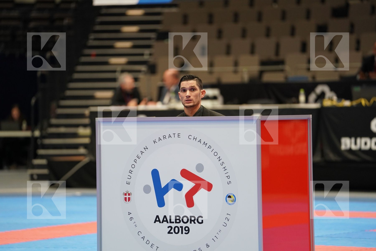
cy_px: 126
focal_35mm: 200
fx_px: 2089
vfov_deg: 6.9
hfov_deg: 10.3
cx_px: 188
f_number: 2.8
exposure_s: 1/500
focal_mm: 200
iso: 1600
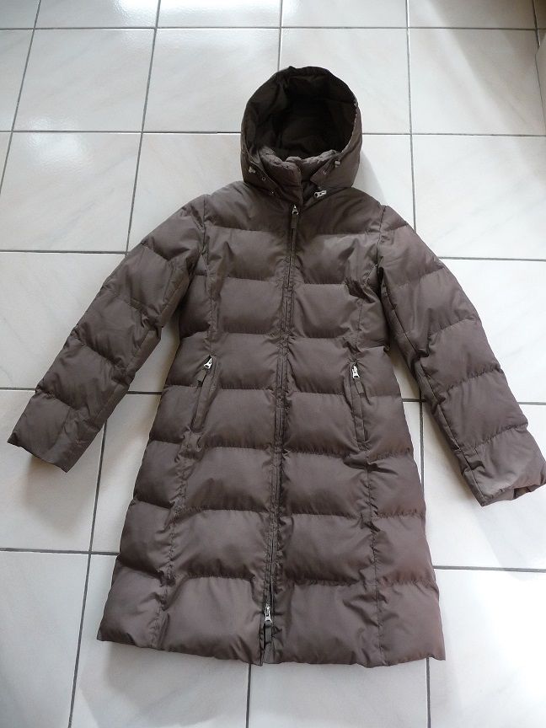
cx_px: 273
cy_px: 364
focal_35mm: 28
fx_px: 589
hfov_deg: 49.7
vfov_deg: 63.4
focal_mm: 4.7
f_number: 3.3
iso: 160
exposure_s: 1/30
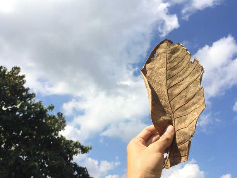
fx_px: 199
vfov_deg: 48.2
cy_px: 89
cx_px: 118
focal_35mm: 29
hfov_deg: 61.7
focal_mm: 4.15
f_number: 2.2
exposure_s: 1/2564
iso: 32
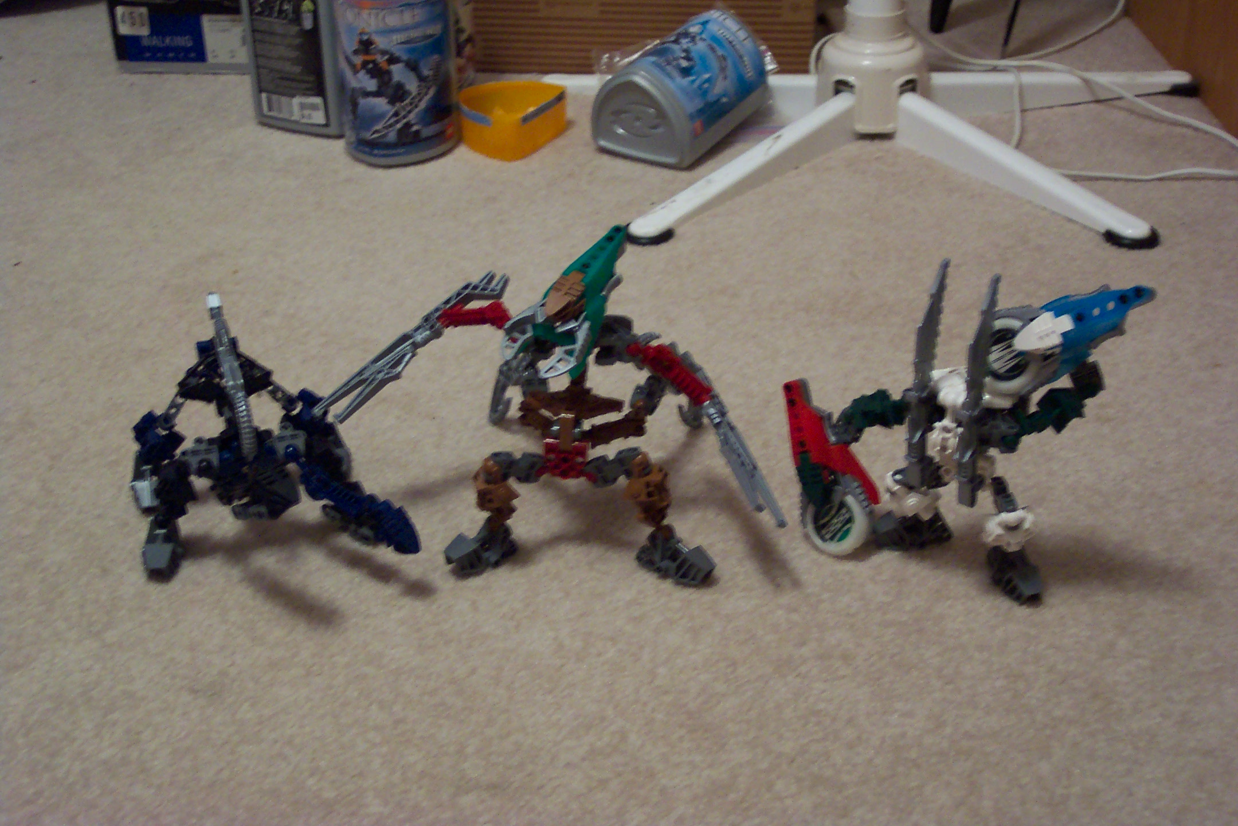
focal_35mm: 51
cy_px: 413
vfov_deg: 26.5
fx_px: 1754
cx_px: 619
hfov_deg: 38.9
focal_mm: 10.7
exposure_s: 1/8
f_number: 3.4
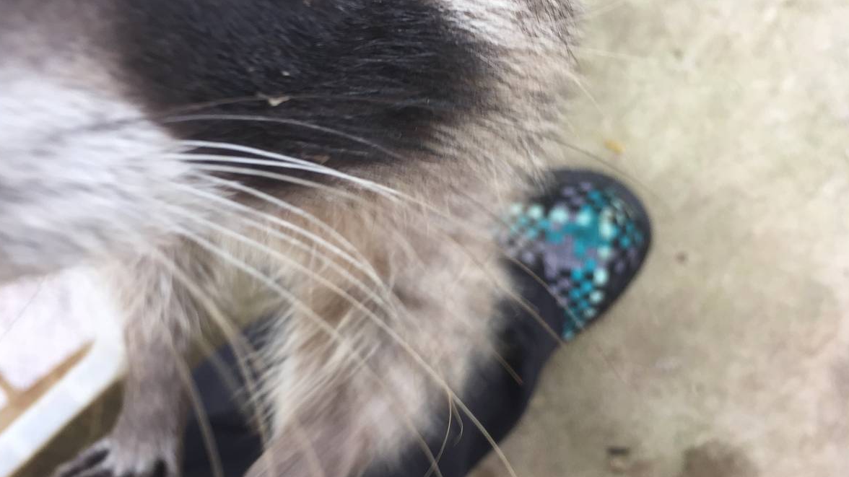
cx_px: 424
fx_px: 968
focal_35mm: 43
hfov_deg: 47.4
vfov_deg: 27.6
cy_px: 310
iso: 40
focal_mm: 4.15
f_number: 2.2
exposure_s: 1/60
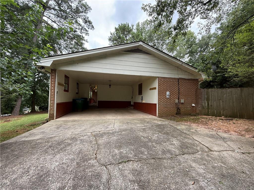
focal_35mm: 14
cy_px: 95
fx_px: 103
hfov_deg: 102.1
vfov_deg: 85.7
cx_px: 127
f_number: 2.2
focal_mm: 2.22
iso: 50
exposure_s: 1/173
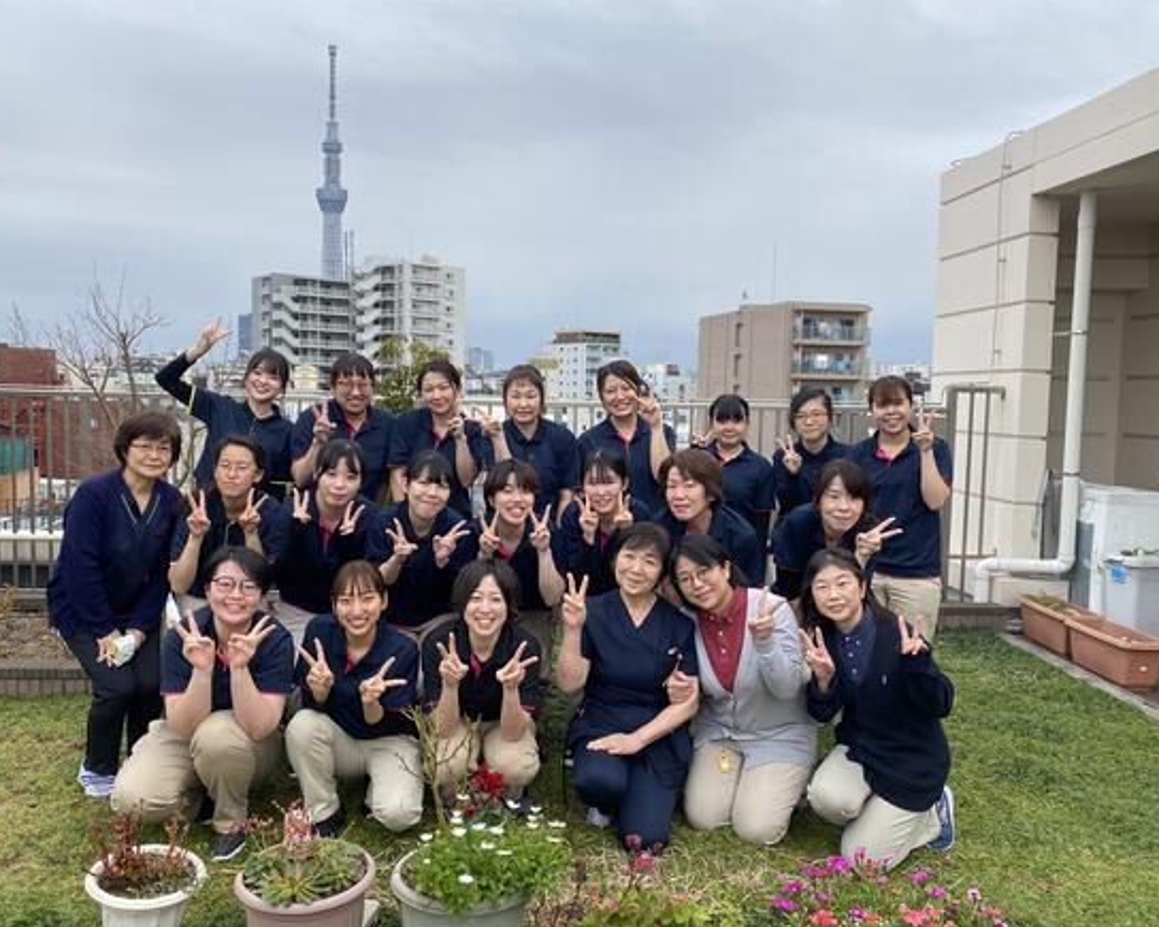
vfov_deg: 51.5
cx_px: 543
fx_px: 960
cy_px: 469
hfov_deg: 62.2
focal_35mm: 28
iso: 32
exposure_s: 1/738
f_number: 1.8
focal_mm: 4.25
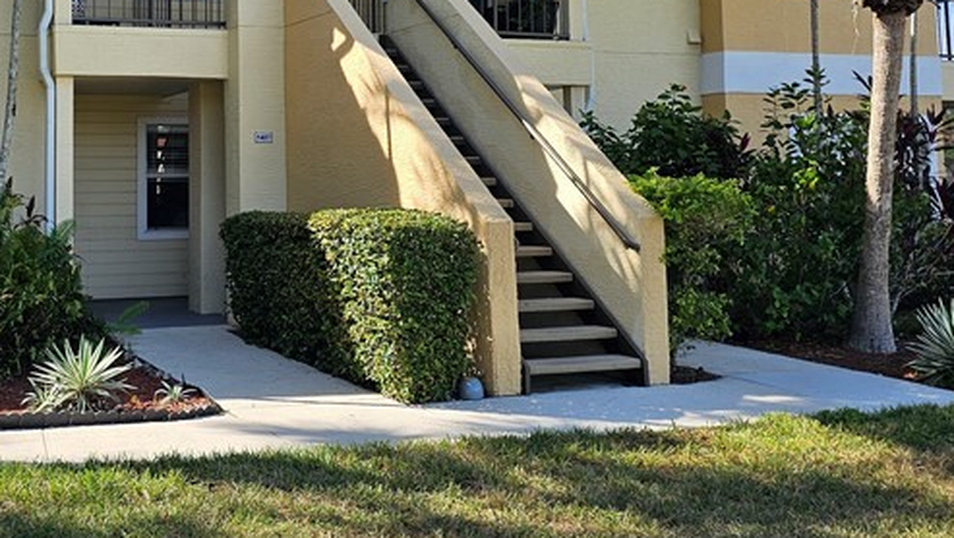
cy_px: 68
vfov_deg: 22.6
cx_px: 248
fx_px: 1316
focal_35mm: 52
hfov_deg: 38.9
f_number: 1.7
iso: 10
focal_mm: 6.3
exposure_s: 1/426
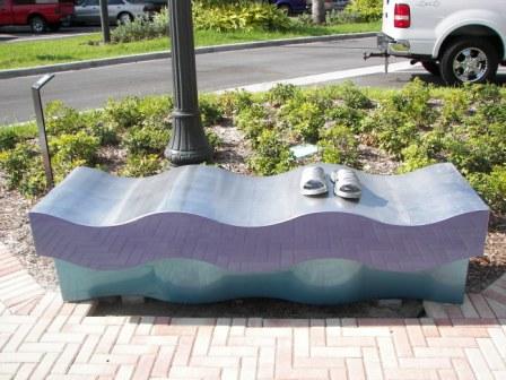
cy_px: 190
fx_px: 526
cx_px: 253
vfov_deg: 39.7
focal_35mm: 36
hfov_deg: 51.4
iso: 50
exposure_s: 1/640
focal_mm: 6
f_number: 2.8
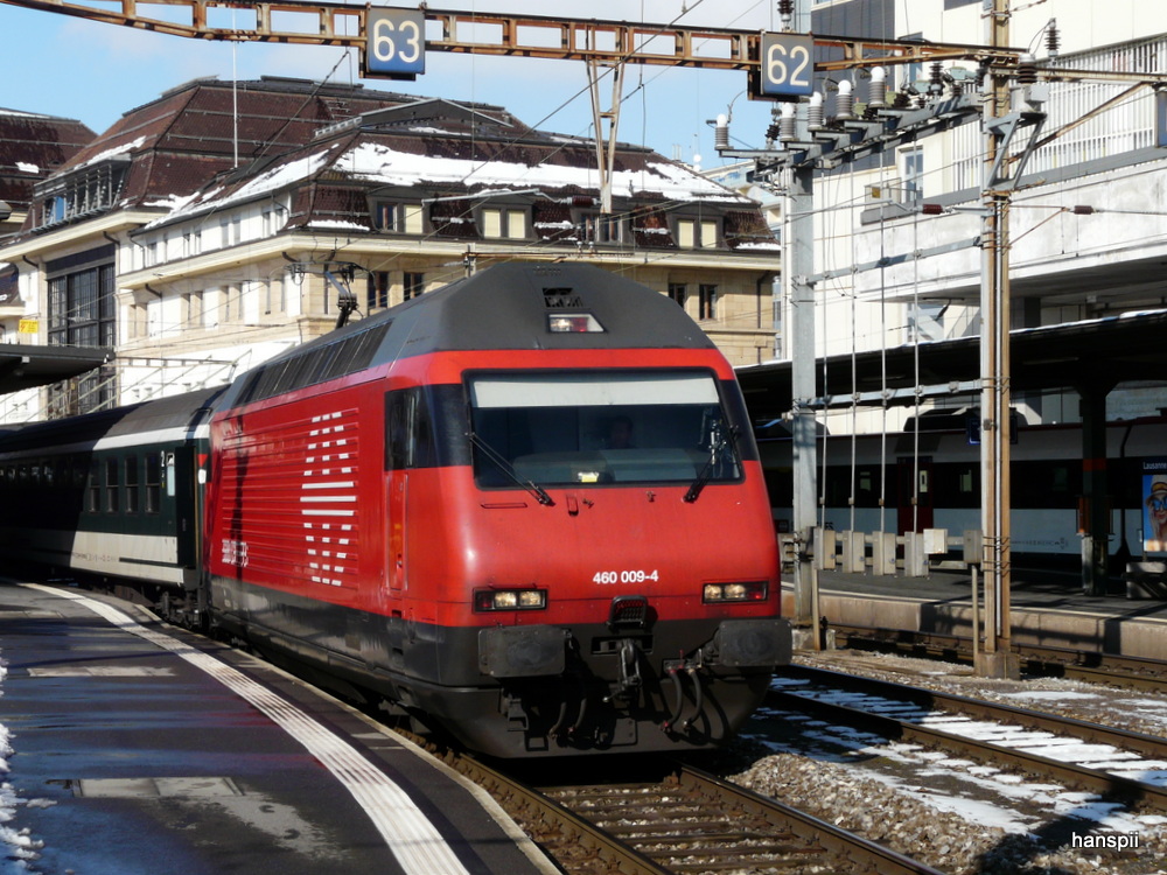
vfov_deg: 21.3
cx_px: 584
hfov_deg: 28.2
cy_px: 438
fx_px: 2326
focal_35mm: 69
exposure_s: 1/500
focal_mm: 11.4
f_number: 6.3
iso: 100
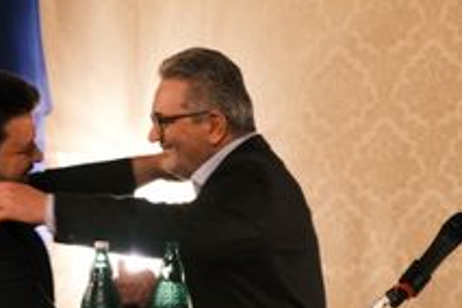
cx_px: 128
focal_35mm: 252
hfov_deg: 8.2
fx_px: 3234
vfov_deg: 5.4
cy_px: 244
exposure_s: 1/100
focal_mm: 70
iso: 3200
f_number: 2.8
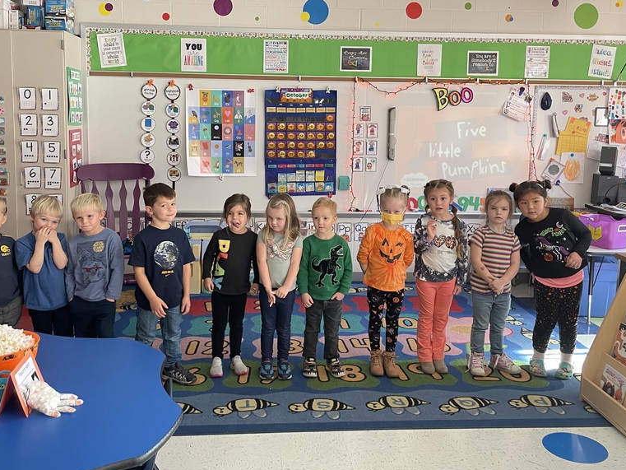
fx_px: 633
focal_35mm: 35
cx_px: 300
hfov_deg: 52.6
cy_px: 170
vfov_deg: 40.4
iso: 100
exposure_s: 1/60
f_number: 1.6
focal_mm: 4.2
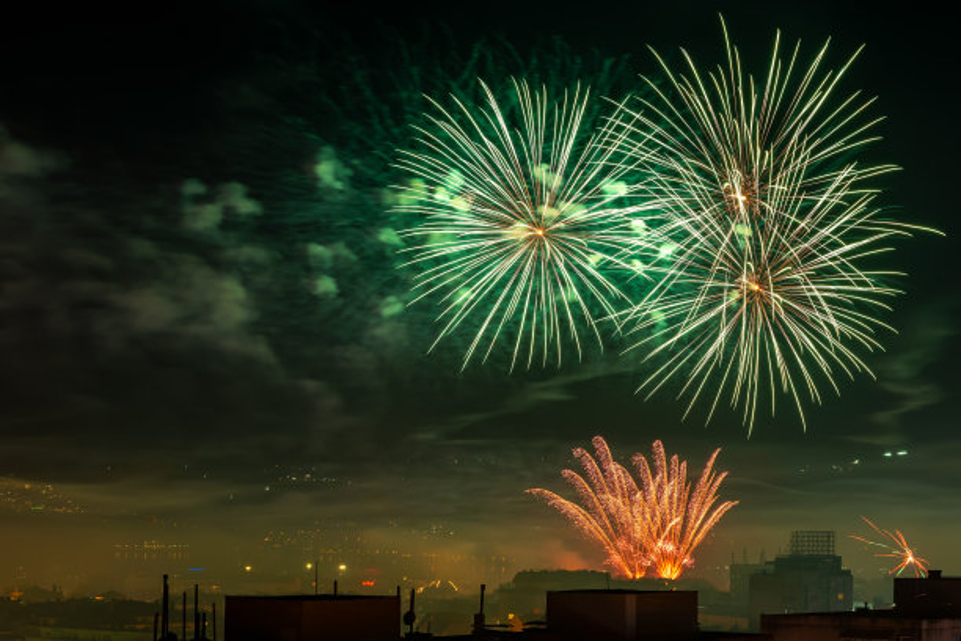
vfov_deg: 16.7
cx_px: 480
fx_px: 2189
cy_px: 320
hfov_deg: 24.8
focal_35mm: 82
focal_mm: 82
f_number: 8
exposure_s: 3
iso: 320
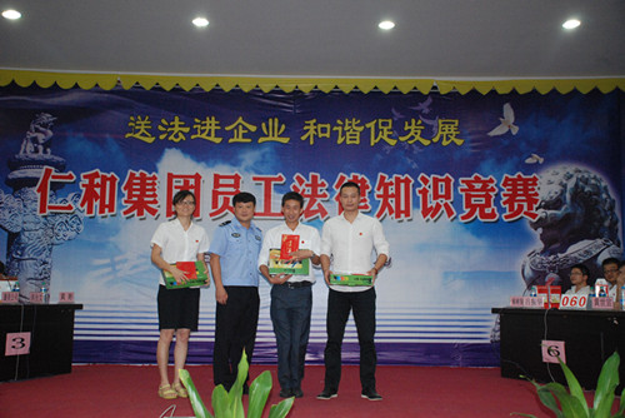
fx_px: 808
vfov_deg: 29.0
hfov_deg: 42.3
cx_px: 312
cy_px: 209
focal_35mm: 46
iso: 1600
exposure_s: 1/60
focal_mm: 31
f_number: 5.6
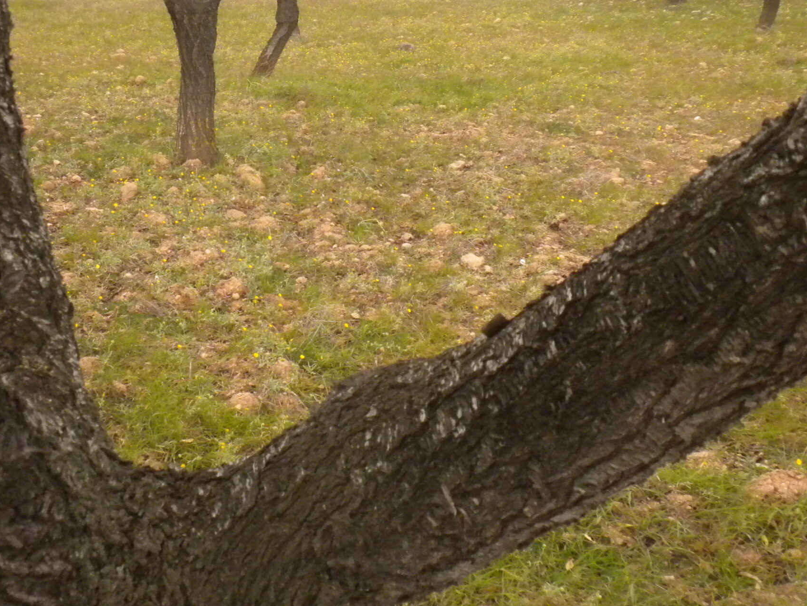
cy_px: 237
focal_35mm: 56
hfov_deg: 34.0
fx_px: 1306
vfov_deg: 26.1
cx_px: 270
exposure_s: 1/573
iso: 400
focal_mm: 6.6
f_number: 3.5
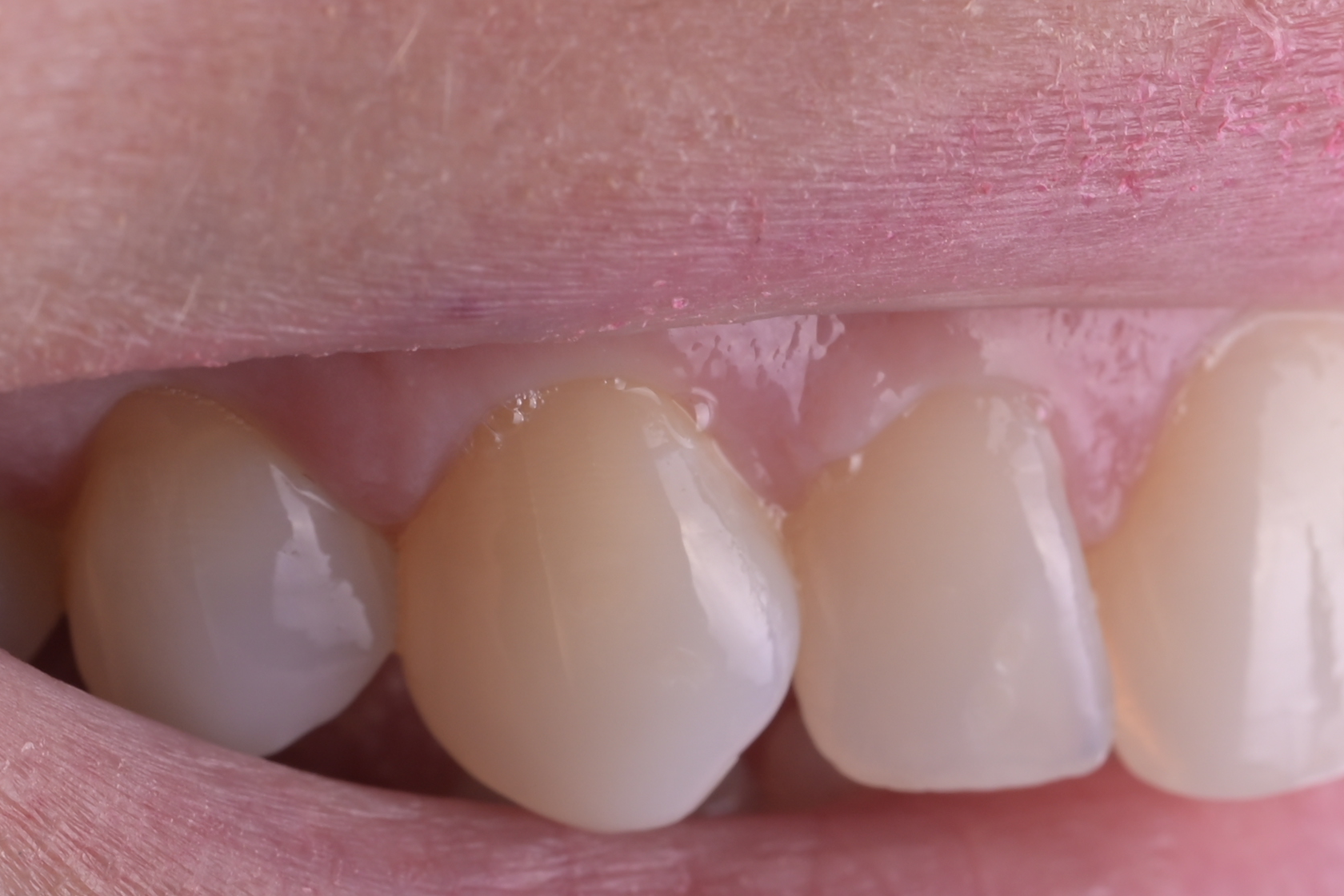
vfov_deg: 3.7
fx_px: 14040
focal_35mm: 376
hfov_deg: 5.5
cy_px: 882
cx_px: 168
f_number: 14
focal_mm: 105
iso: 100
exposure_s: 1/100
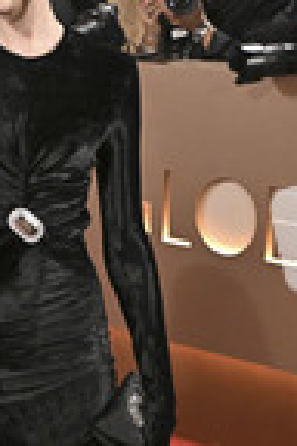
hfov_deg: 12.0
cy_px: 375
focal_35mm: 111
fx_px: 1374
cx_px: -99
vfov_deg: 18.2
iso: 2500
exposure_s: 1/320
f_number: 5.6
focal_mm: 40
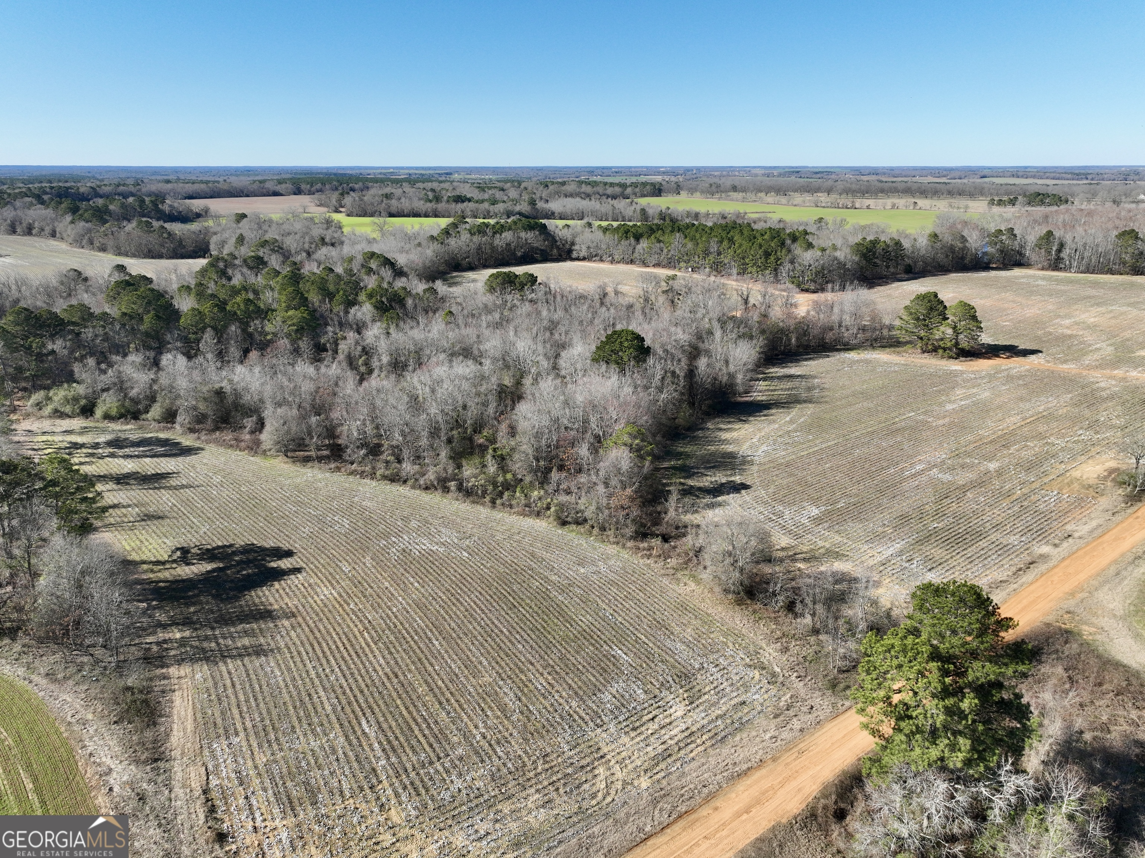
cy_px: 429
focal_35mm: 24
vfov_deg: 56.8
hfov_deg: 71.6
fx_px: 794
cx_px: 572
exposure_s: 1/1600
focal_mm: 12.29
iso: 140
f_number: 2.8
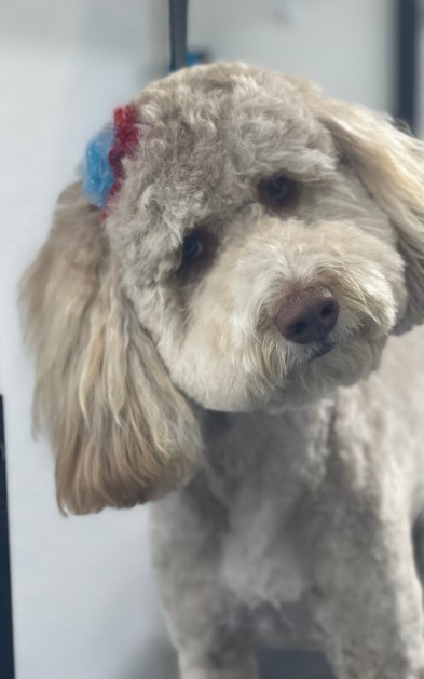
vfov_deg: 29.8
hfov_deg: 18.9
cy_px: 339
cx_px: 228
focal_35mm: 69
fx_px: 1276
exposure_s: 1/120
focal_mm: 7.5
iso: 160
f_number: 2.2
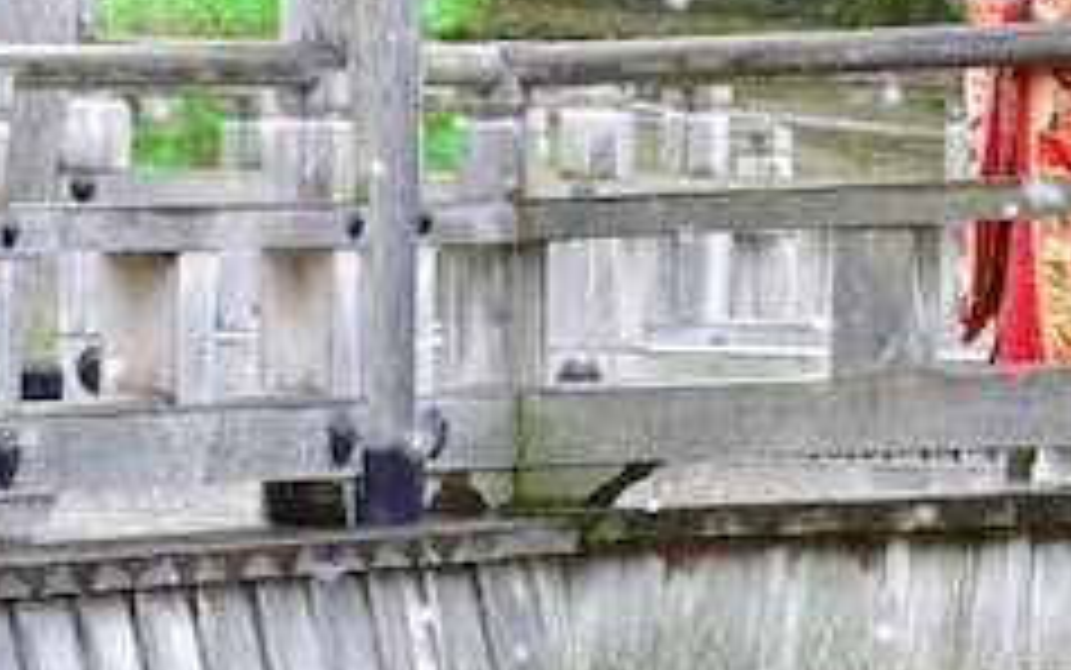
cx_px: 603
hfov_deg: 4.4
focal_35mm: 479
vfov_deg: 2.7
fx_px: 13988
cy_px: 31
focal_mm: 112
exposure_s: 1/640
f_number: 5.6
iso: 2000
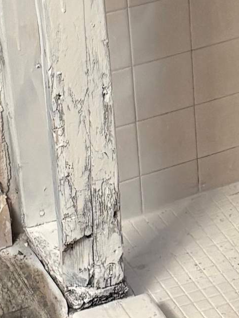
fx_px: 1517
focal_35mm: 165
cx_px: 319
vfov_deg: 11.9
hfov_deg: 8.9
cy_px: 7
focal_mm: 5.96
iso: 160
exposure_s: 1/60
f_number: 1.6
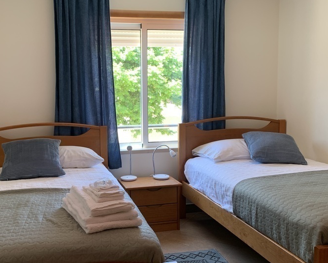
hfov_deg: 46.7
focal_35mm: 39
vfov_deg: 38.2
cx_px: 139
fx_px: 379
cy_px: 129
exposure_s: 1/100
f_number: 1.8
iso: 80
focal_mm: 4.25
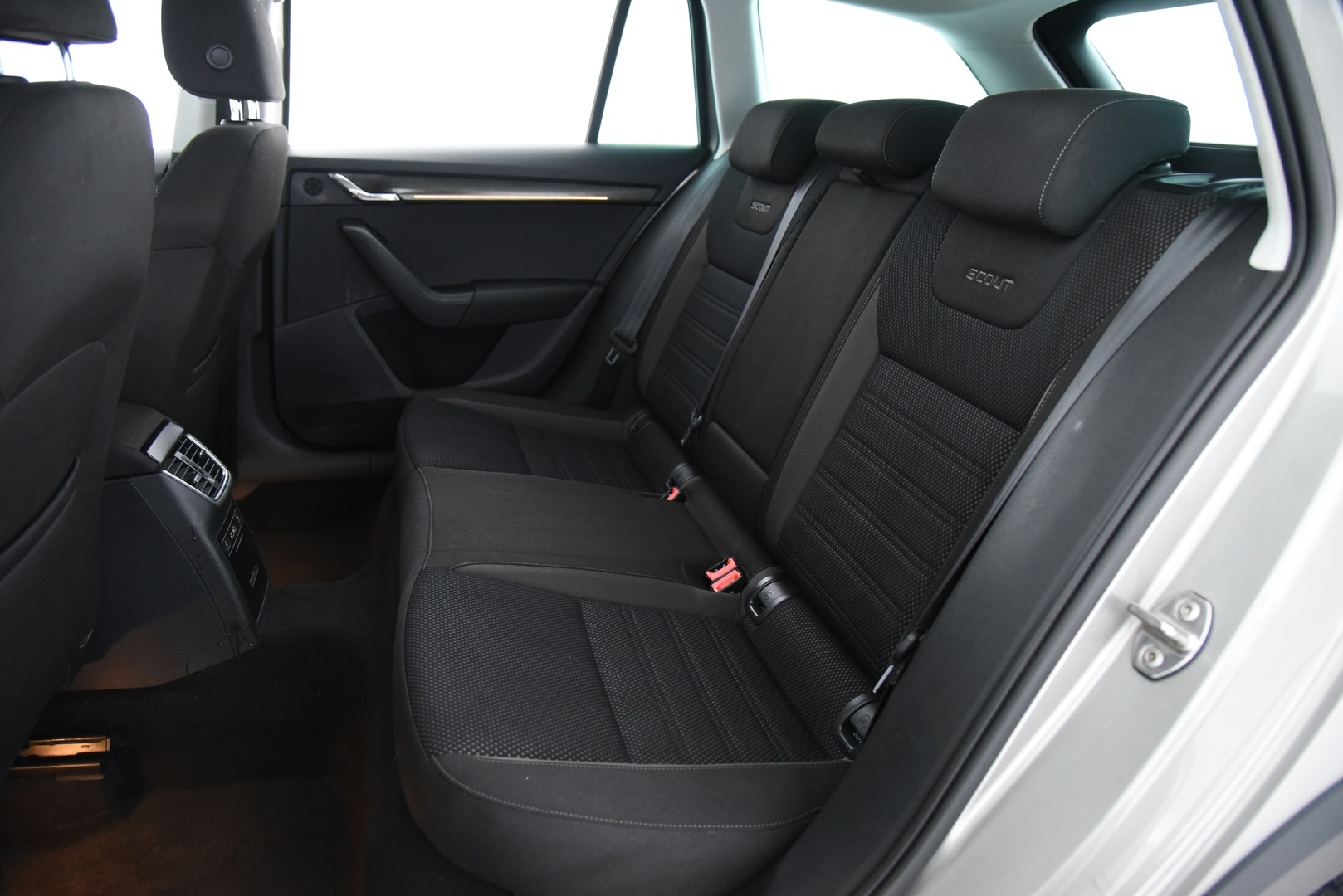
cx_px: 672
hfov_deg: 73.7
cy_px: 448
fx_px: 896
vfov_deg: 53.2
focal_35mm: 24
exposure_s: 1/15
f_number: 4
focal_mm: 24
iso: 4000
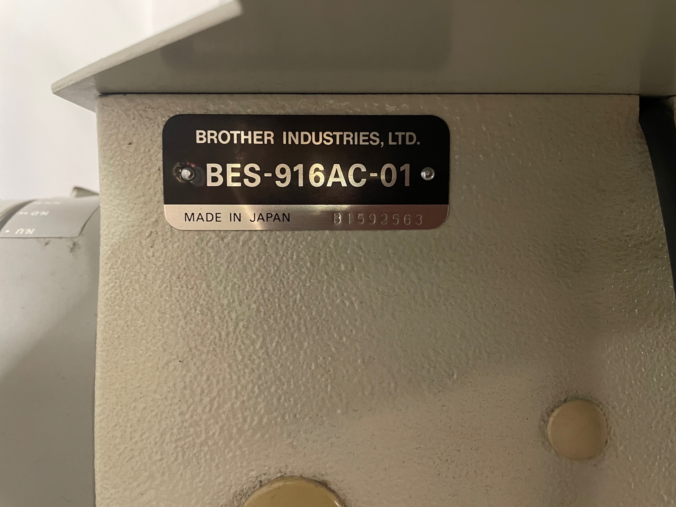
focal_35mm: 26
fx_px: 508
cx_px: 338
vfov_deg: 53.1
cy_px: 254
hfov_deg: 67.3
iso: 640
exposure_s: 1/30
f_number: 1.6
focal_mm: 4.2
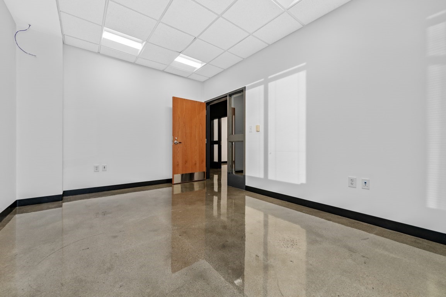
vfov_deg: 81.1
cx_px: 223
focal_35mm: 14
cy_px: 148
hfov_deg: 104.3
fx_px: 173
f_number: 5.6
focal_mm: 14
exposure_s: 1/160
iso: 200
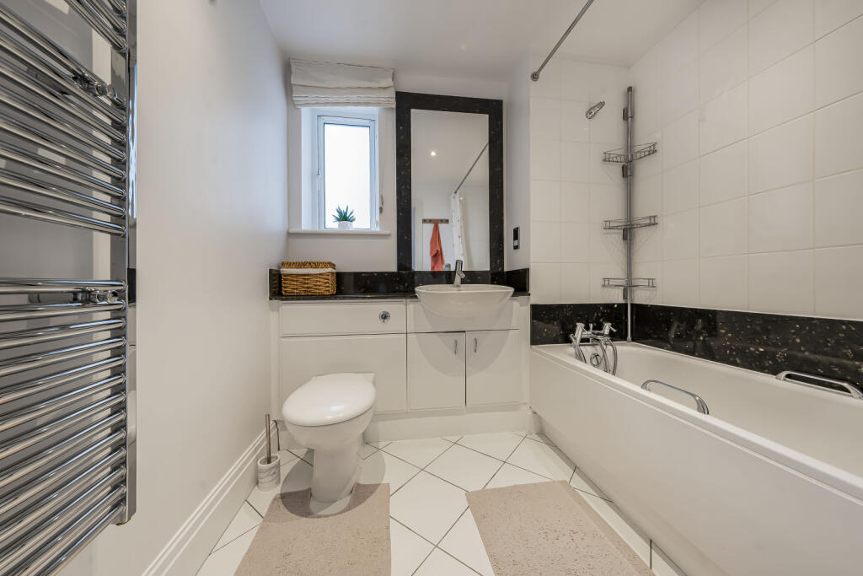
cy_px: 288
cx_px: 432
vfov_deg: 90.0
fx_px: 288
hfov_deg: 112.6
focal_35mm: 12
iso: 320
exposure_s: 1/5
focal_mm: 12
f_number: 9
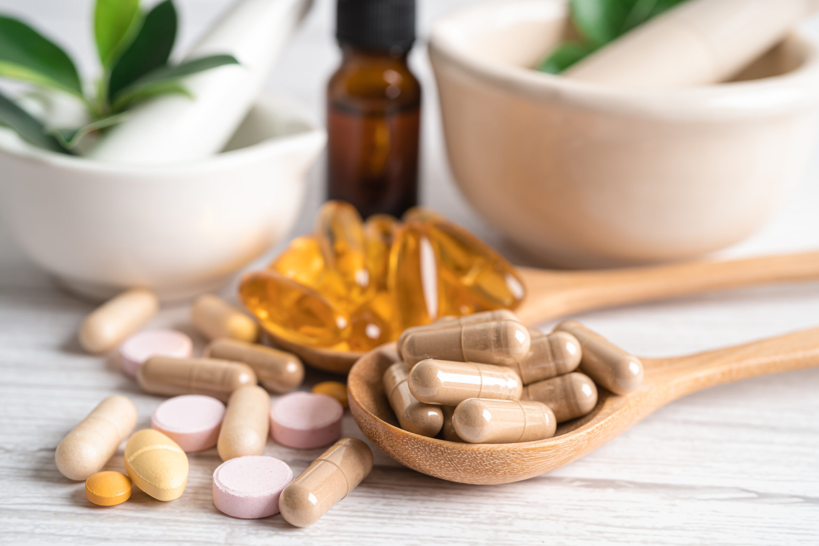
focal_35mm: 50
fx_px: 1137
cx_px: 410
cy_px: 273
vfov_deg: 27.0
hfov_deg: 39.6
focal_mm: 50
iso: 100
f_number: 5.6
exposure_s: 1/80
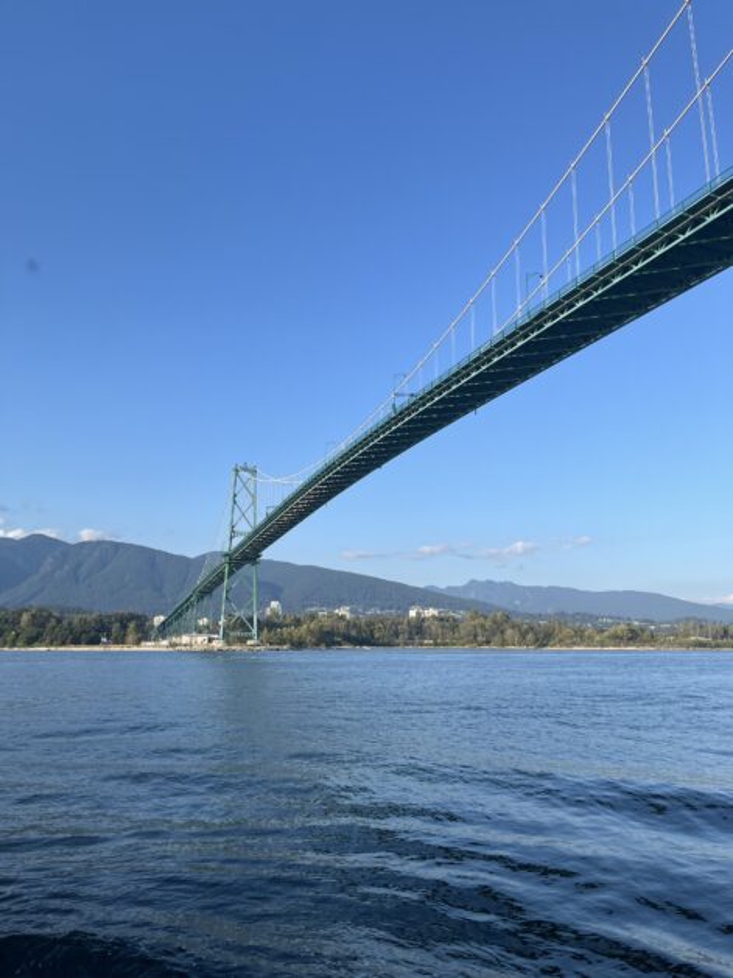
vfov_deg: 67.3
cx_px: 366
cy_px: 489
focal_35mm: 26
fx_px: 734
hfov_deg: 53.1
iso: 50
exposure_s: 1/2179
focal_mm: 5.1
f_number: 1.6
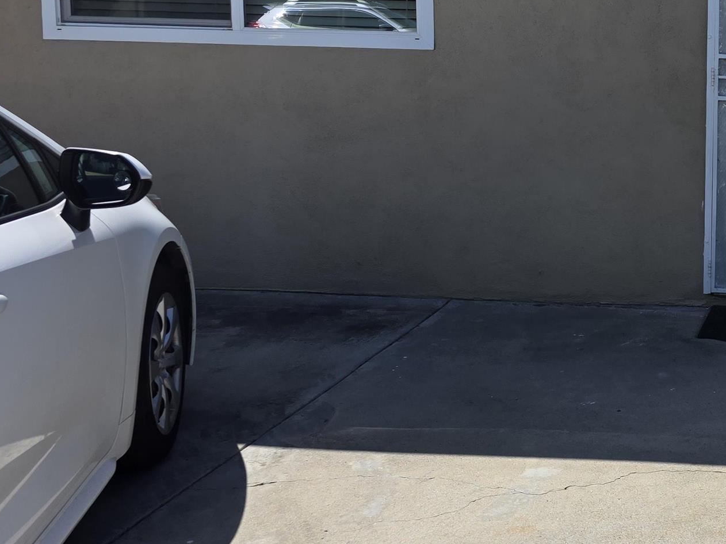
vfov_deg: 25.9
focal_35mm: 56
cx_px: 805
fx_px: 1174
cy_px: 158
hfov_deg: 30.6
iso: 80
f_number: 1.7
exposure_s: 1/5447
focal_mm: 6.3
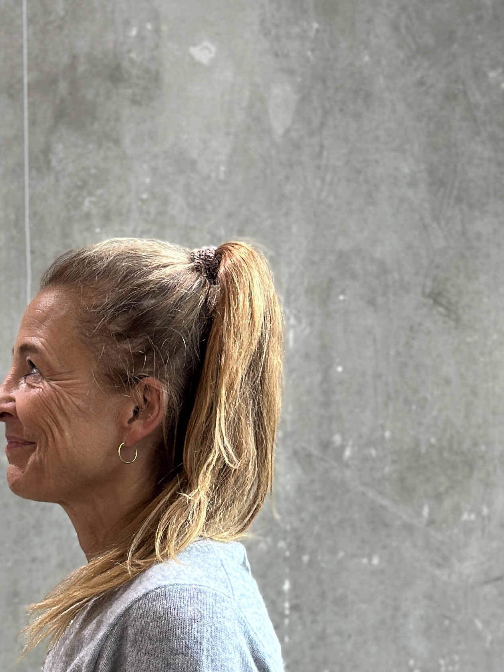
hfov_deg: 12.8
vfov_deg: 16.7
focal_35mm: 115
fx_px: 2233
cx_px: 73
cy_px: 692
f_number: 1.78
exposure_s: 1/100
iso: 125
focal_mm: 6.86
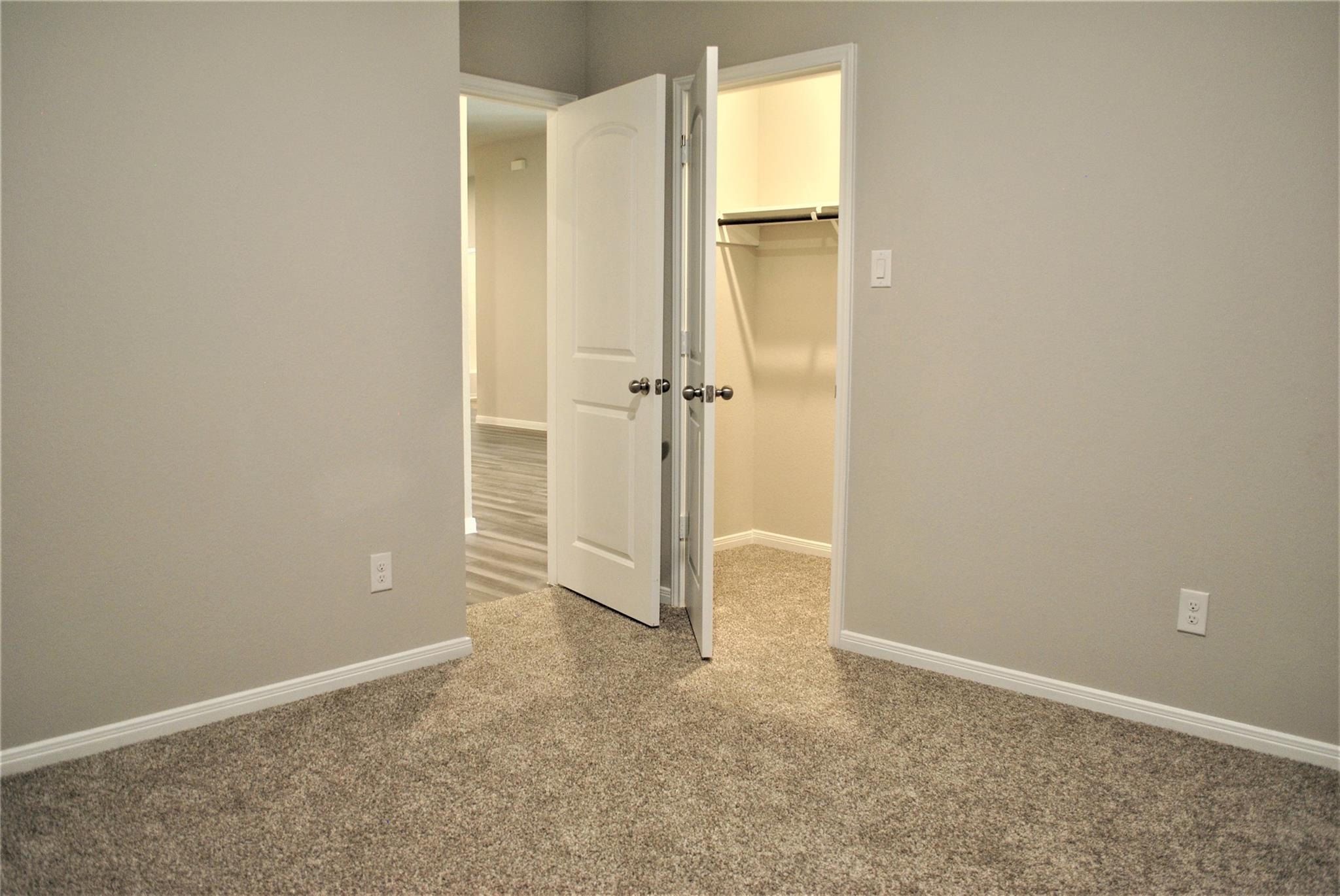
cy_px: 448
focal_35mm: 27
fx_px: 1006
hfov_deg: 67.3
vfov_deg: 48.0
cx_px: 670
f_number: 3.5
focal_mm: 18
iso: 400
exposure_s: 1/13
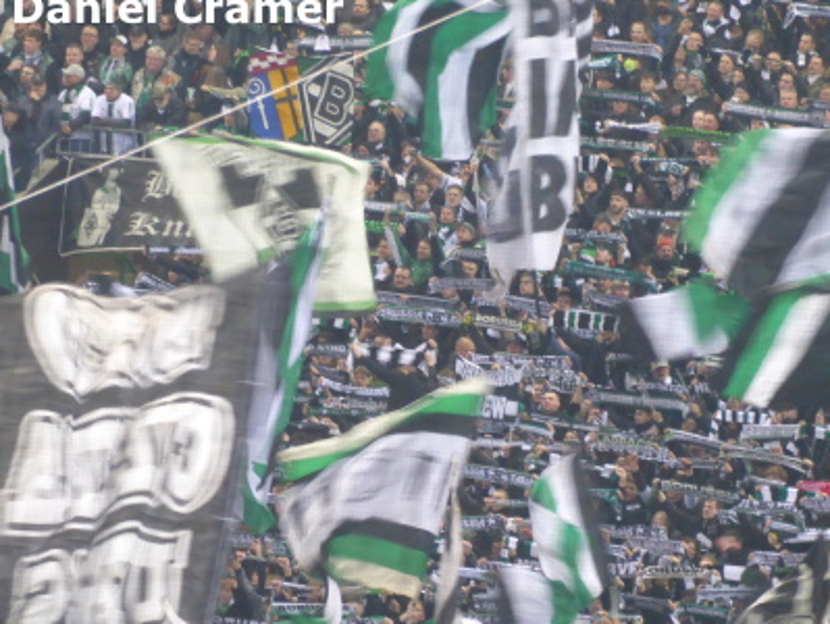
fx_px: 15383
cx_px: 414
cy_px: 333
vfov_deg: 2.3
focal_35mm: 641
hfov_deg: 3.1
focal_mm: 101.7
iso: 640
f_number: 6.1
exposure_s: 1/15
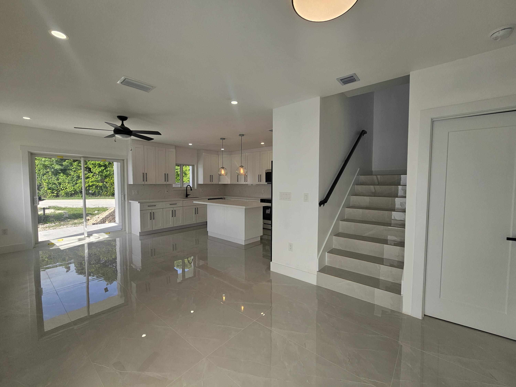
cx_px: 258
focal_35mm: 13
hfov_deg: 106.2
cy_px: 194
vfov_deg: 89.9
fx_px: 194
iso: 50
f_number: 2.2
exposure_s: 1/331
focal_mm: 2.2
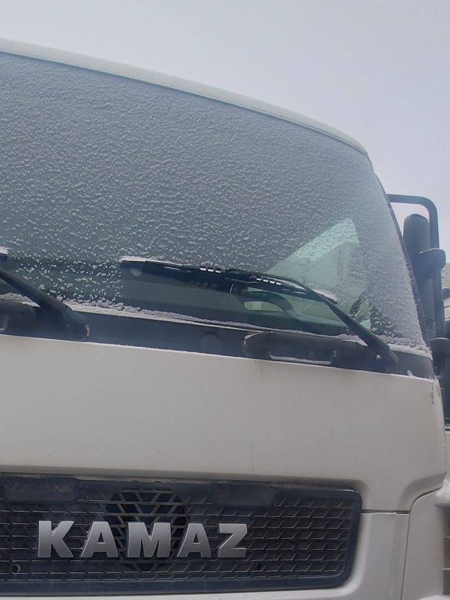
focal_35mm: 28
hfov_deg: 45.4
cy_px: 490
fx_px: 486
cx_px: 52
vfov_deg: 58.0
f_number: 2.2
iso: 50
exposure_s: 1/162
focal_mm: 1.74
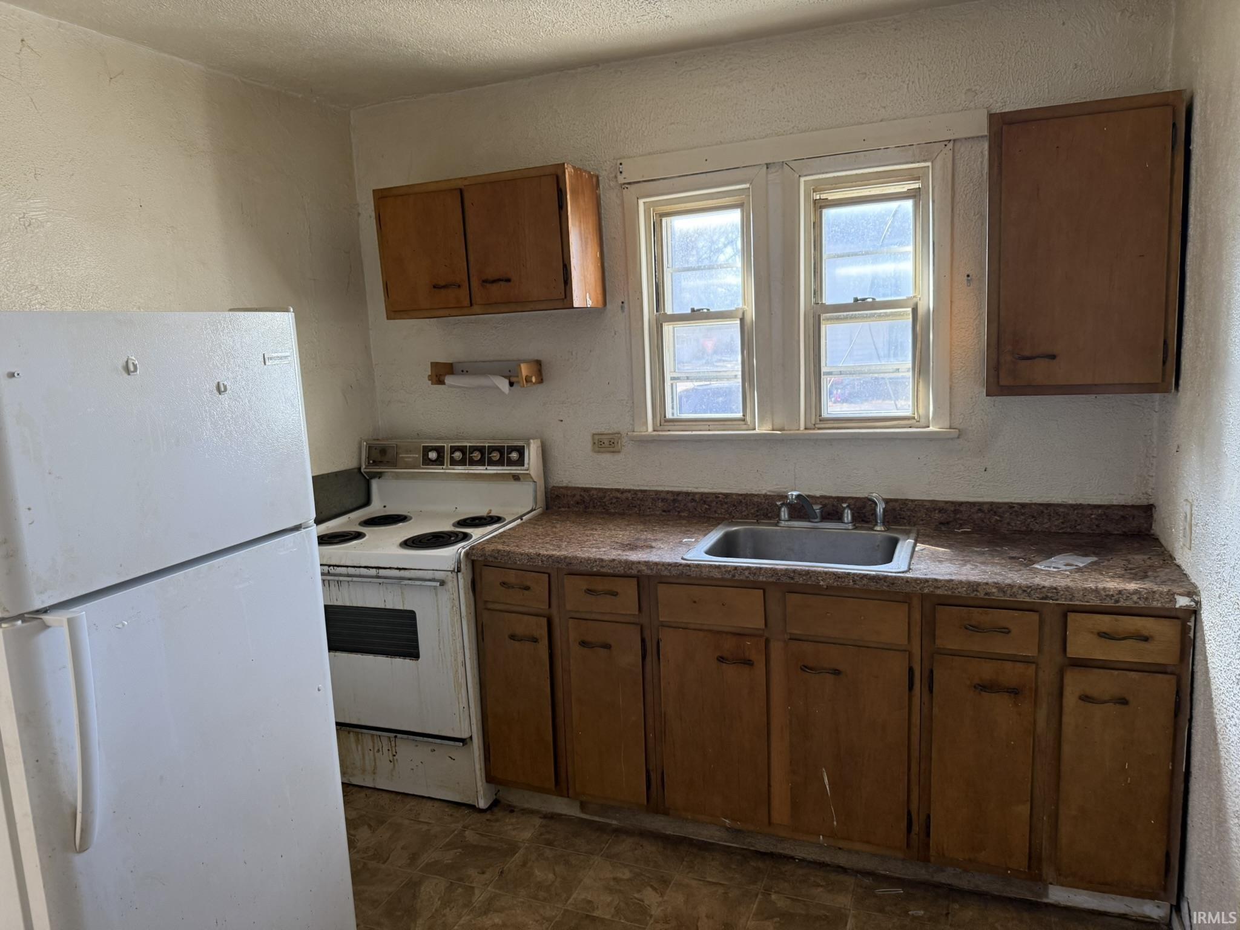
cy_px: 465
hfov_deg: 71.6
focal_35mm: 24
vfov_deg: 56.8
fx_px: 860
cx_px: 620
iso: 200
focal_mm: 6.76
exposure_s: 1/84
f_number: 1.78
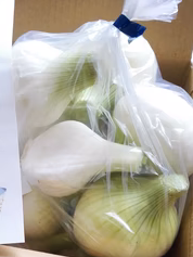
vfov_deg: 38.0
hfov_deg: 29.1
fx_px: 364
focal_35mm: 49
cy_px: 189
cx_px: 39
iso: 250
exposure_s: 1/33.3
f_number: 2
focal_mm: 3.8
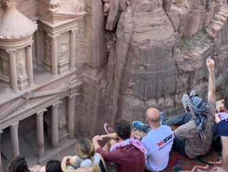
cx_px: 76
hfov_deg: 30.9
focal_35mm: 62
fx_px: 409
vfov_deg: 23.7
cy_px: 72
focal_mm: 4.25
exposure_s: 1/122
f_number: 1.8
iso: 40
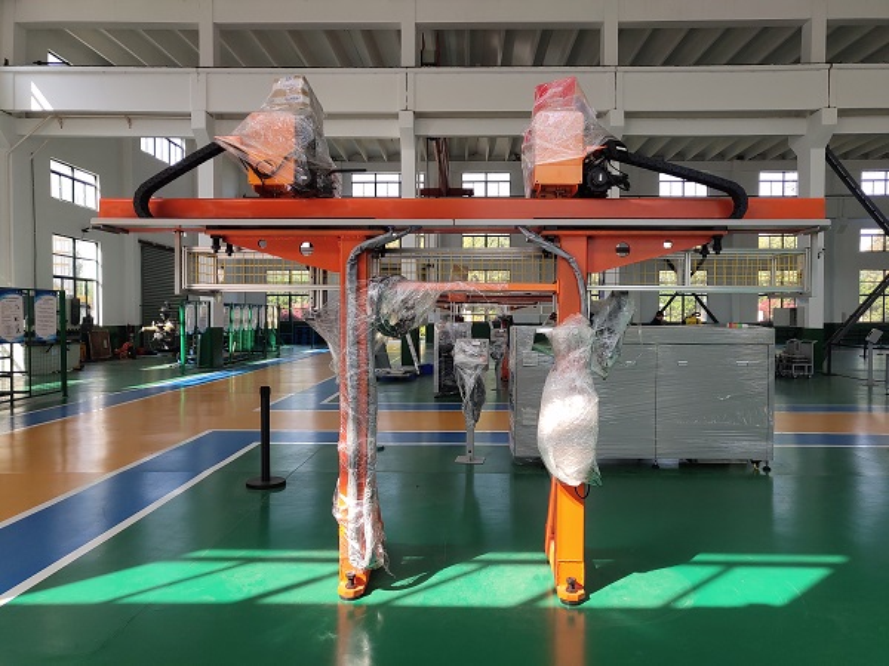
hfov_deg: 60.0
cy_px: 333
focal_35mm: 30
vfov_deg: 46.8
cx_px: 444
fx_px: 770
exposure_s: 1/354
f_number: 1.8
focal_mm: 4.35
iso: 50
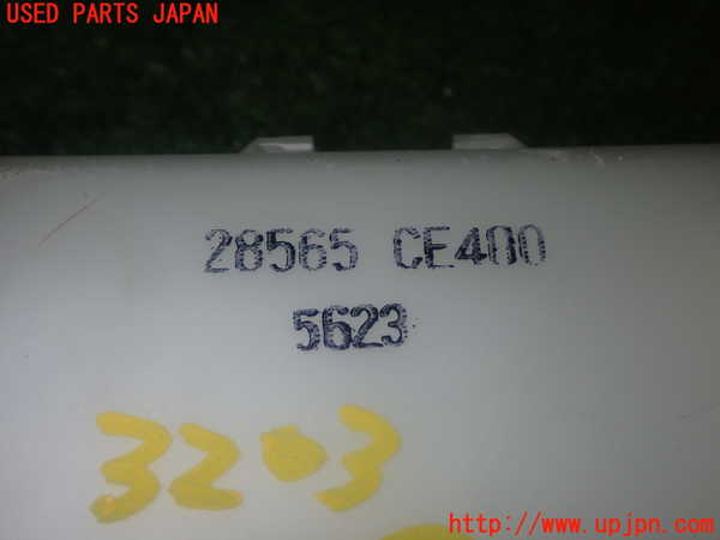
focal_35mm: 47
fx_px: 978
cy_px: 270
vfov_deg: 30.9
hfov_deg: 40.4
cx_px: 360
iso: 200
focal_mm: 8.4
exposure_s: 1/50
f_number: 9
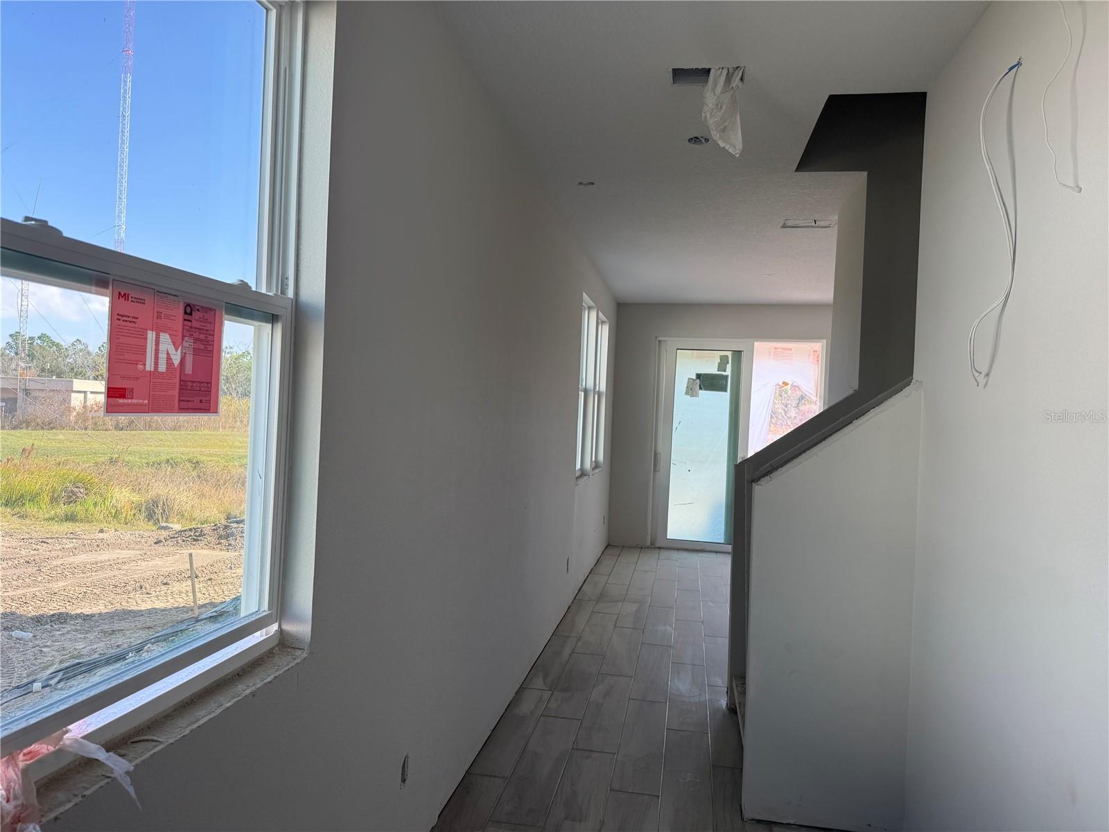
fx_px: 769
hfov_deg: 71.6
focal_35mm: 24
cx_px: 554
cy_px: 416
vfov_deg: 56.8
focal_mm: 6.76
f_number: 1.78
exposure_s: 1/547
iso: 100
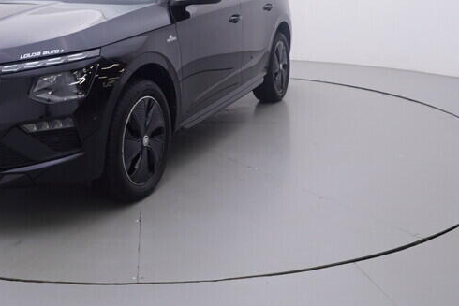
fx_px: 600
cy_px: 44
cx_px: 144
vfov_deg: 27.8
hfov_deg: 41.2
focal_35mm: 47
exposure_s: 1/80
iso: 200
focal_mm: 15
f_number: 5
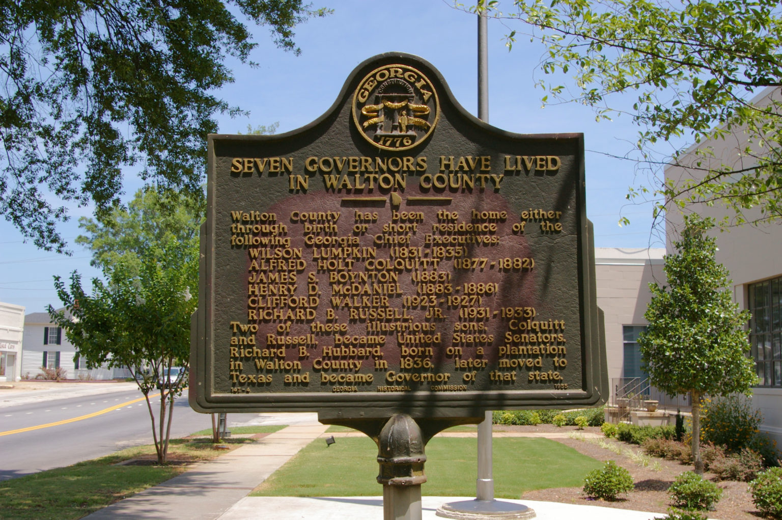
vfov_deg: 28.9
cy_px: 260
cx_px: 391
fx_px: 1009
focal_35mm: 46
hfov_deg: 42.4
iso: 200
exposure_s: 1/180
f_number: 11
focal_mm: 31
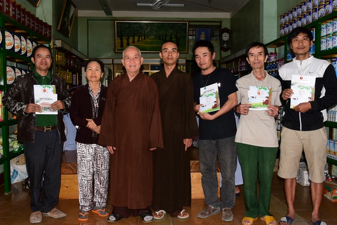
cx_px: 172
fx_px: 337
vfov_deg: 36.9
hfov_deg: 53.1
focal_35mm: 36
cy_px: 114
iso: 400
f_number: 5.6
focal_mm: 31
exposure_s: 1/80
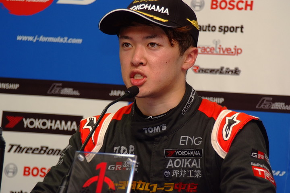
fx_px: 1635
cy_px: 96
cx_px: 145
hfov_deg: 10.1
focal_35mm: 203
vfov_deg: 6.8
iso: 400
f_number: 5.6
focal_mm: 135
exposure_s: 1/125
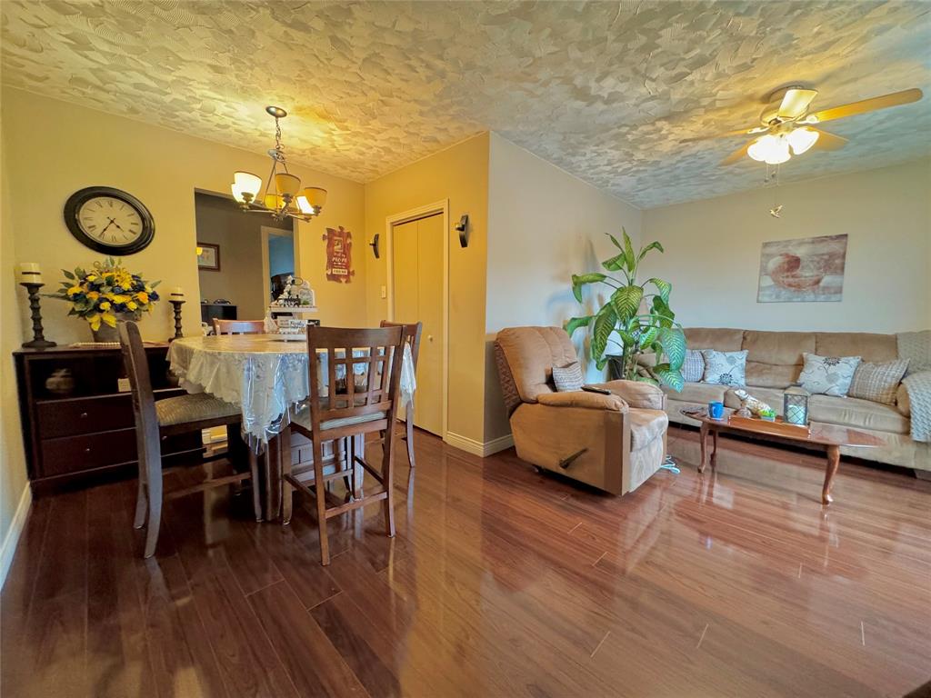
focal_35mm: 14
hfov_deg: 102.1
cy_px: 349
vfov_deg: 85.7
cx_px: 466
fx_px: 377
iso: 500
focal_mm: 2.22
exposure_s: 1/60
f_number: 2.2
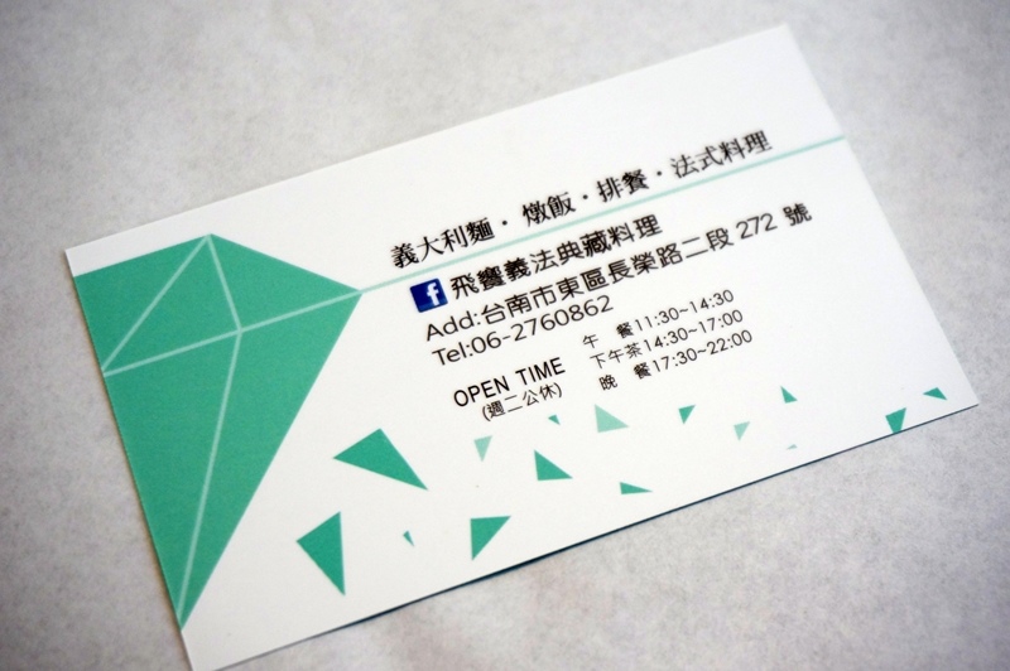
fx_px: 1850
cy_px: 336
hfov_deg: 30.5
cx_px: 505
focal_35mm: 66
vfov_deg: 20.6
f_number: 5.6
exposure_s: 1/80
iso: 800
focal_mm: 44
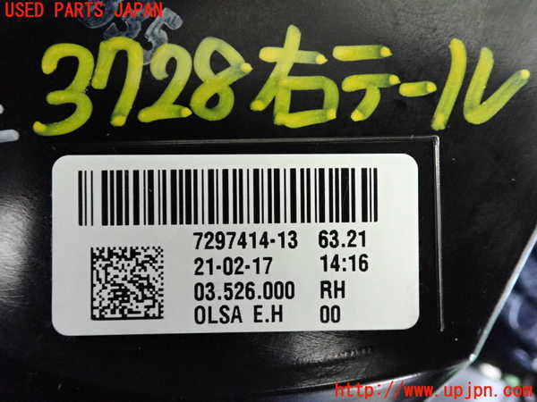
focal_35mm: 36
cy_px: 201
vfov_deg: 39.7
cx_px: 268
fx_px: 558
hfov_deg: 51.4
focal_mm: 6.37
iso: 2000
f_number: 2.5
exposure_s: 1/125
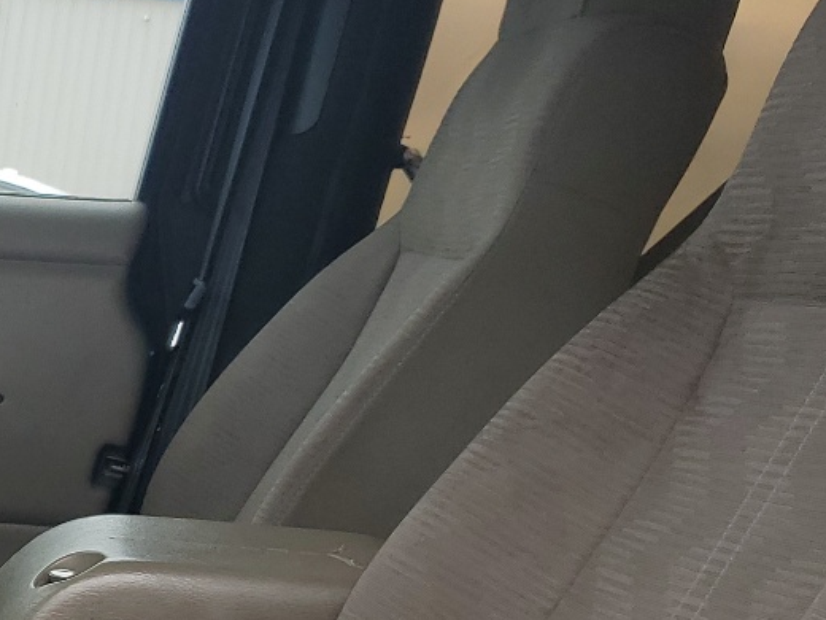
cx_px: -162
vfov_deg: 18.1
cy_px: 563
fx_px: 1909
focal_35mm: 80
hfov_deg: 22.5
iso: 50
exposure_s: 1/370
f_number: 1.5
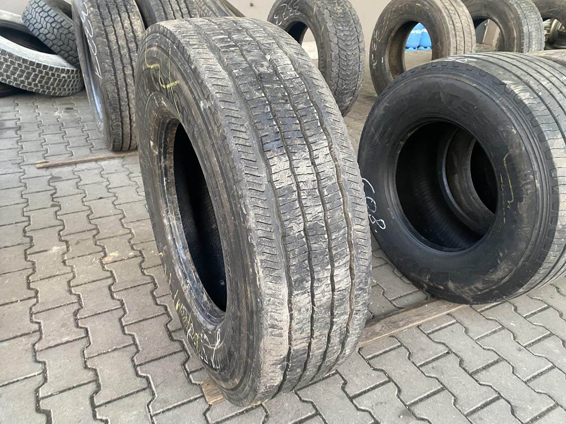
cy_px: 212
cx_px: 283
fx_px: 425
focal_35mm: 26
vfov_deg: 53.1
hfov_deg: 67.3
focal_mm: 4.25
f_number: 1.8
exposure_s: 1/50
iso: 200
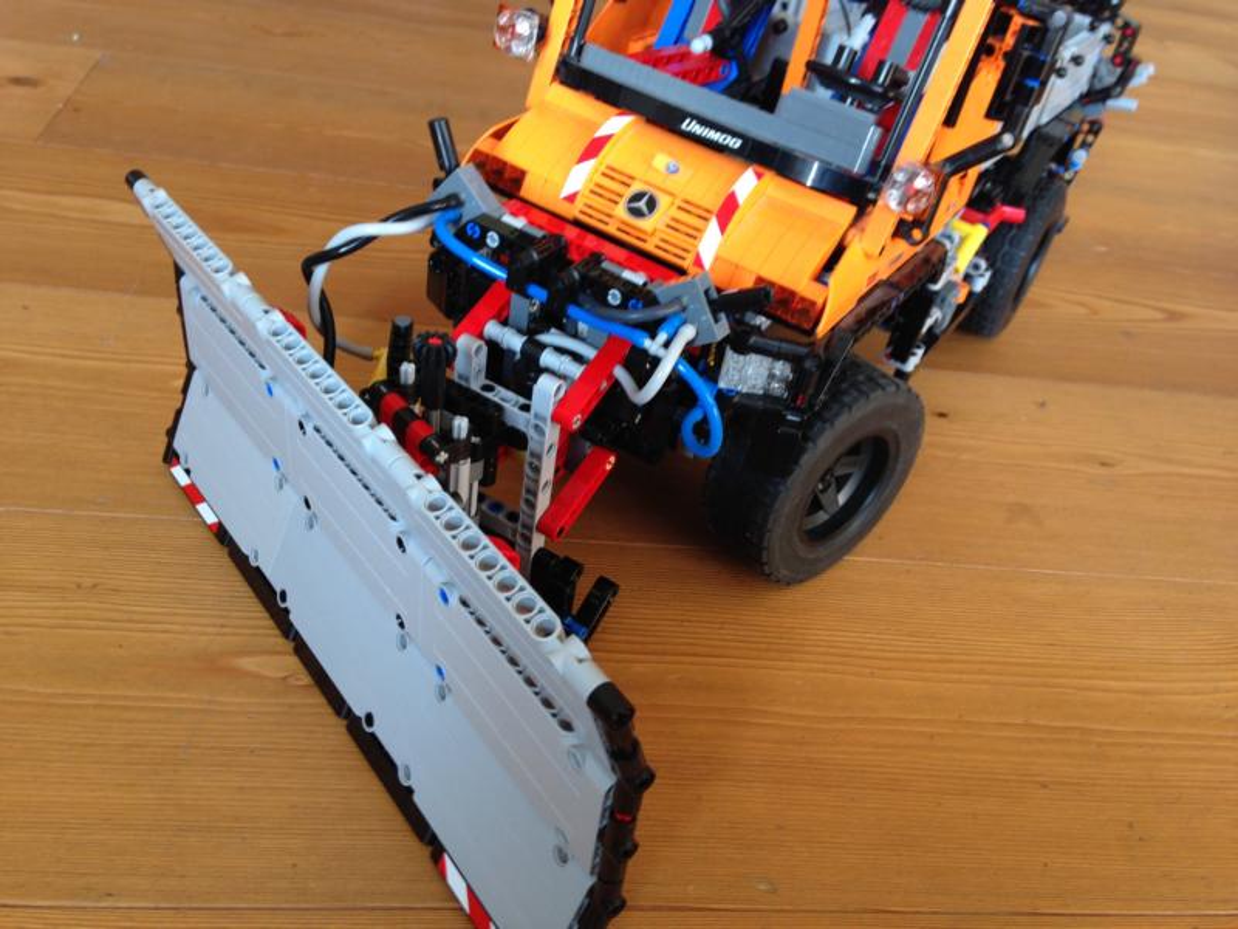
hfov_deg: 55.4
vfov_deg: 42.9
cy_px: 464
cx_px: 619
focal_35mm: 33
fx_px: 1180
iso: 50
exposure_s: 1/20
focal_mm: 4.12
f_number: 2.4
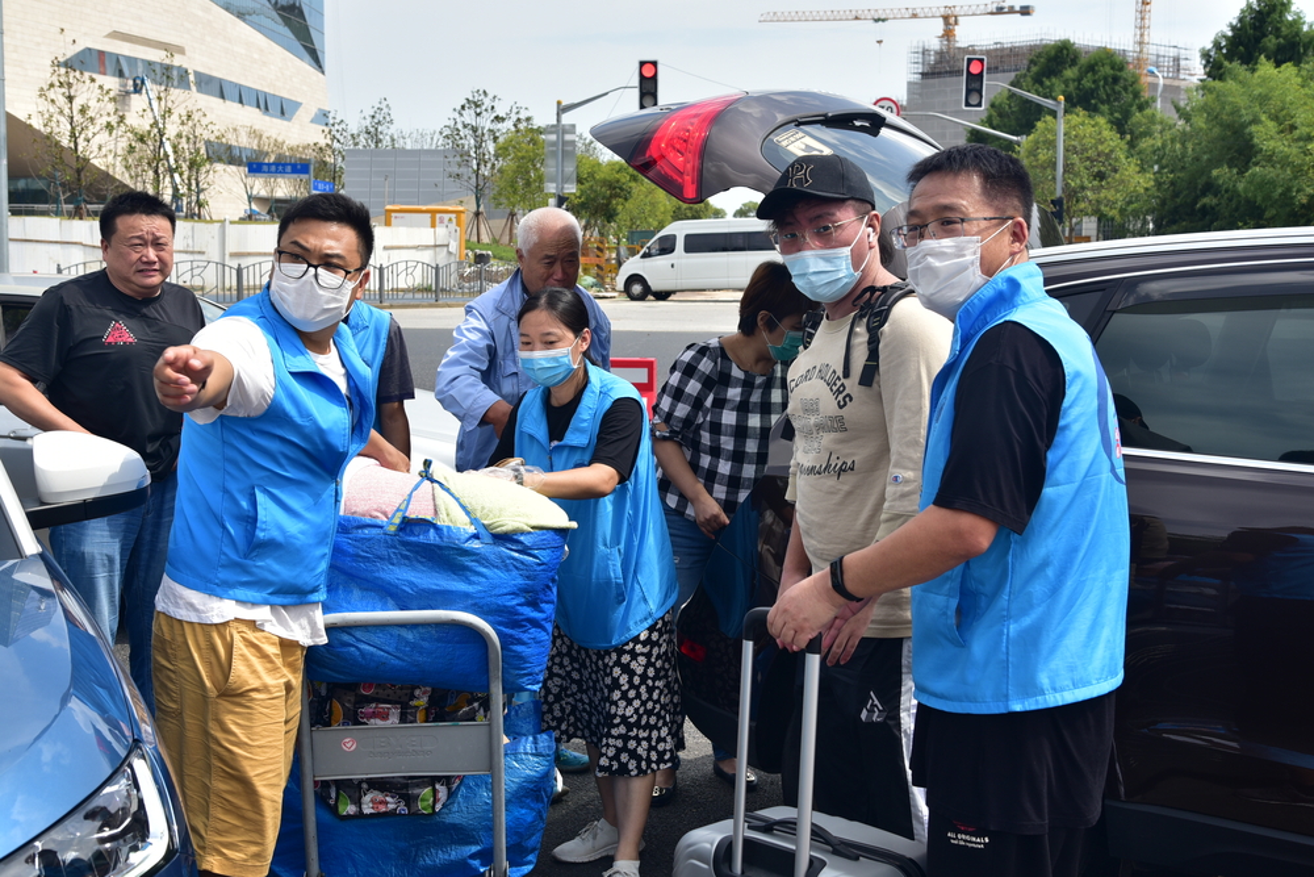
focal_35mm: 46
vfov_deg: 29.3
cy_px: 438
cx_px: 657
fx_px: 1679
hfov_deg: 42.7
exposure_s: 1/320
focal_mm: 46
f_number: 8
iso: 200
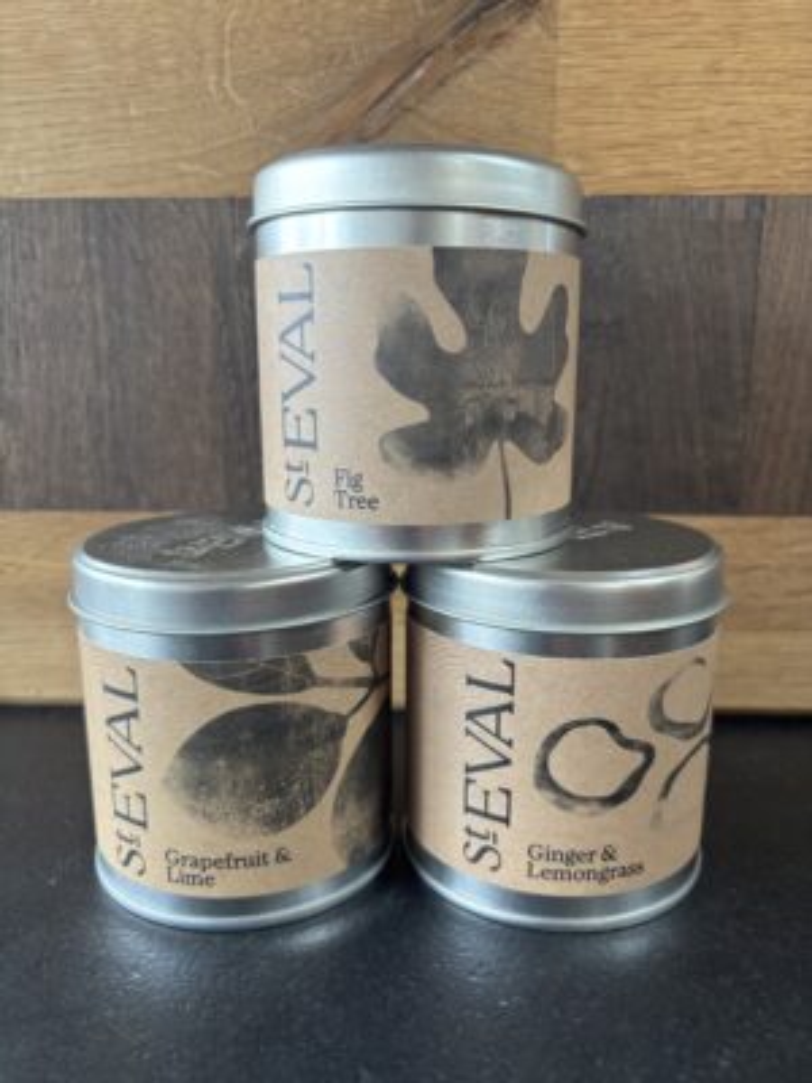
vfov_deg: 67.3
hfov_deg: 53.1
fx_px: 813
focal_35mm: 26
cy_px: 542
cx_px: 406
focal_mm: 5.96
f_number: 1.6
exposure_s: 1/81
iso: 125
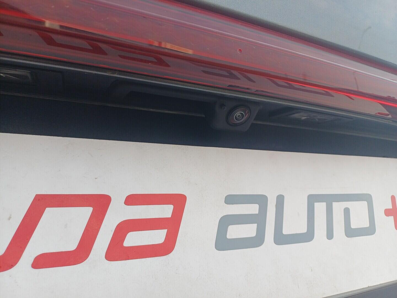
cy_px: 149
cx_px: 198
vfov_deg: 54.9
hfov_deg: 69.4
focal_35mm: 25
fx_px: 287
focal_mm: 4.65
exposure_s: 1/262
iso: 50
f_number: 1.8
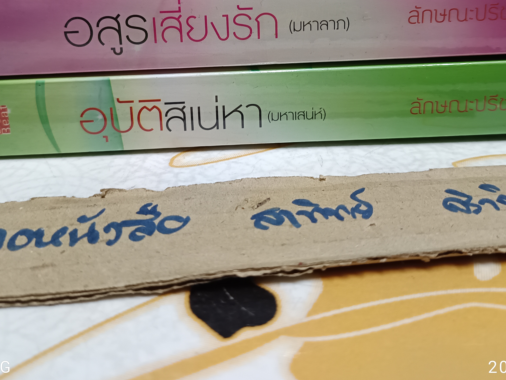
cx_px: 249
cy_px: 76
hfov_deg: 45.8
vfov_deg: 34.1
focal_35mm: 41
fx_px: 599
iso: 968
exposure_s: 1/25
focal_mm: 5.31
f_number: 1.7
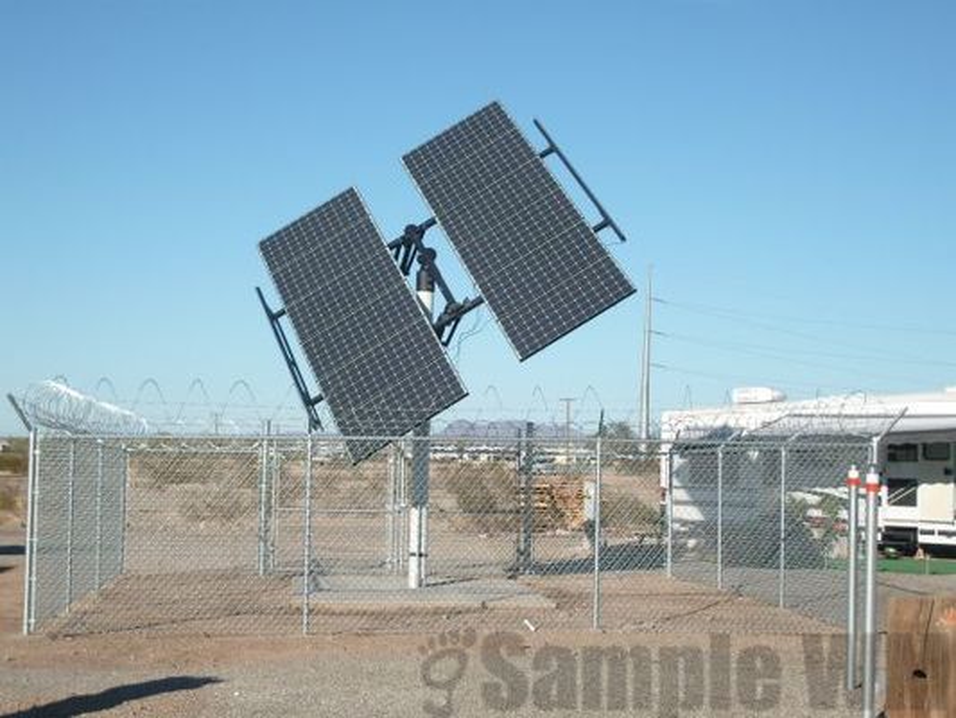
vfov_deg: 24.0
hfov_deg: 31.7
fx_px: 1685
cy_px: 359
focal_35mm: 61
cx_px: 478
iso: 80
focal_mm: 10.3
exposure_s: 1/250
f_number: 9.1
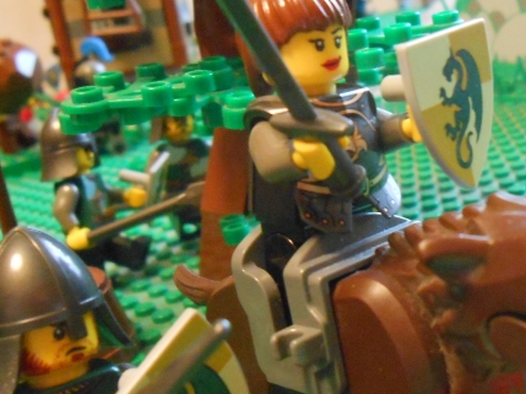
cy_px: 210
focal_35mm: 56
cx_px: 391
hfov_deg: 33.7
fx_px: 850
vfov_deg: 26.1
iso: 800
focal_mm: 5.3
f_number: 3.8
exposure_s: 1/6
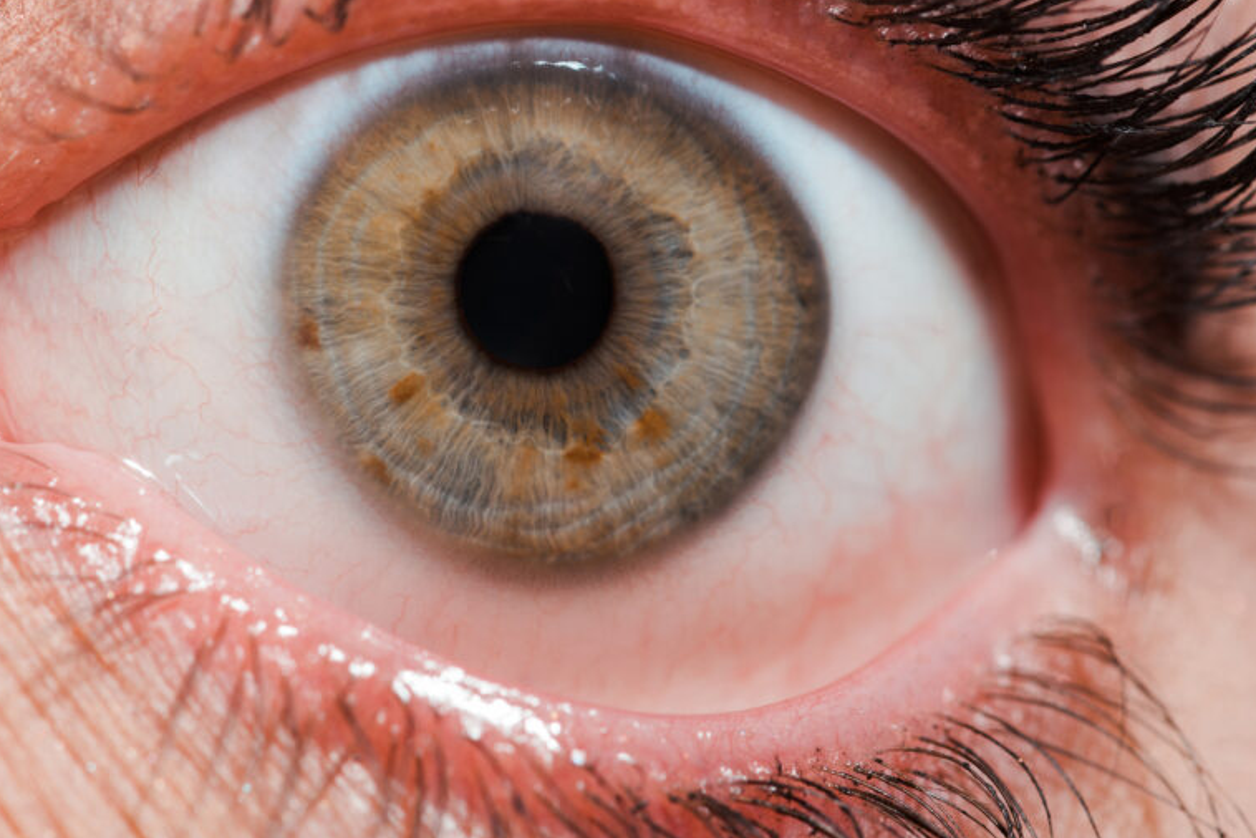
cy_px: 350
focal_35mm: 133
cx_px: 600
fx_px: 4642
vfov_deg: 10.3
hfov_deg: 15.4
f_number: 16
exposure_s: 1/200
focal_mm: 105
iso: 100
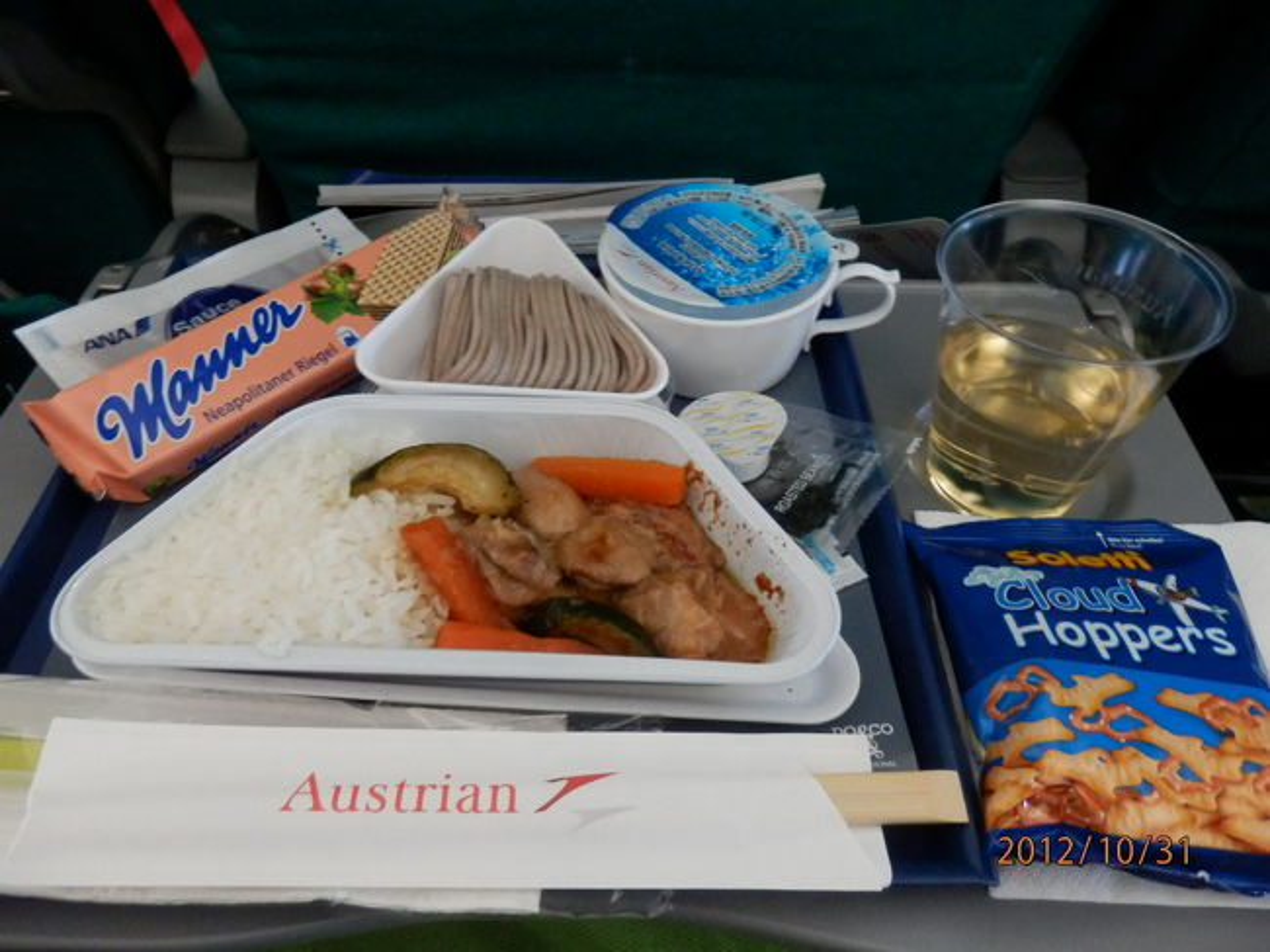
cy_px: 476
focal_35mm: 25
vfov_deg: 54.8
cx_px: 635
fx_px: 917
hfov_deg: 69.4
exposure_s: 1/25
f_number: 3
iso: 800
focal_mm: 4.5
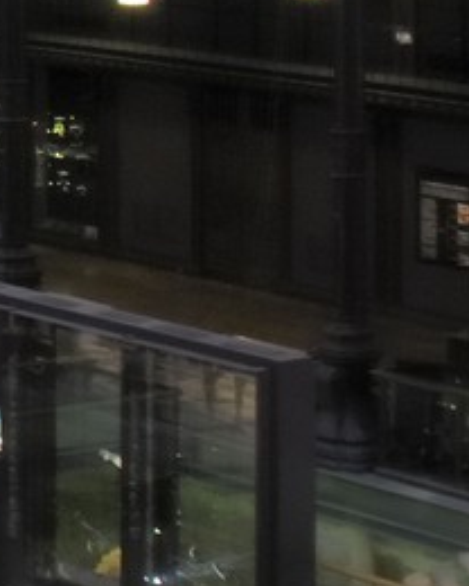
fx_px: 2548
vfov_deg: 12.5
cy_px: -259
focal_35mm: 147
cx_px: -1116
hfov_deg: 8.2
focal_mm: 17
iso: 100
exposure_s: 1/1.25
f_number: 6.3
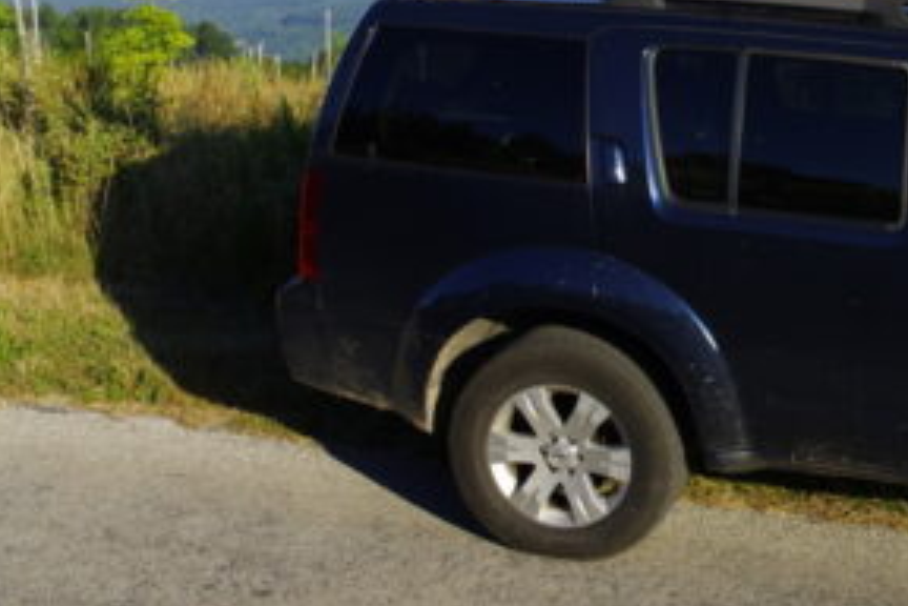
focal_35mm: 50
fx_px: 1261
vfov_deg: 26.6
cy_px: 133
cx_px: 930
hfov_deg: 35.4
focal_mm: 16
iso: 100
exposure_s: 1/1000
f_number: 8
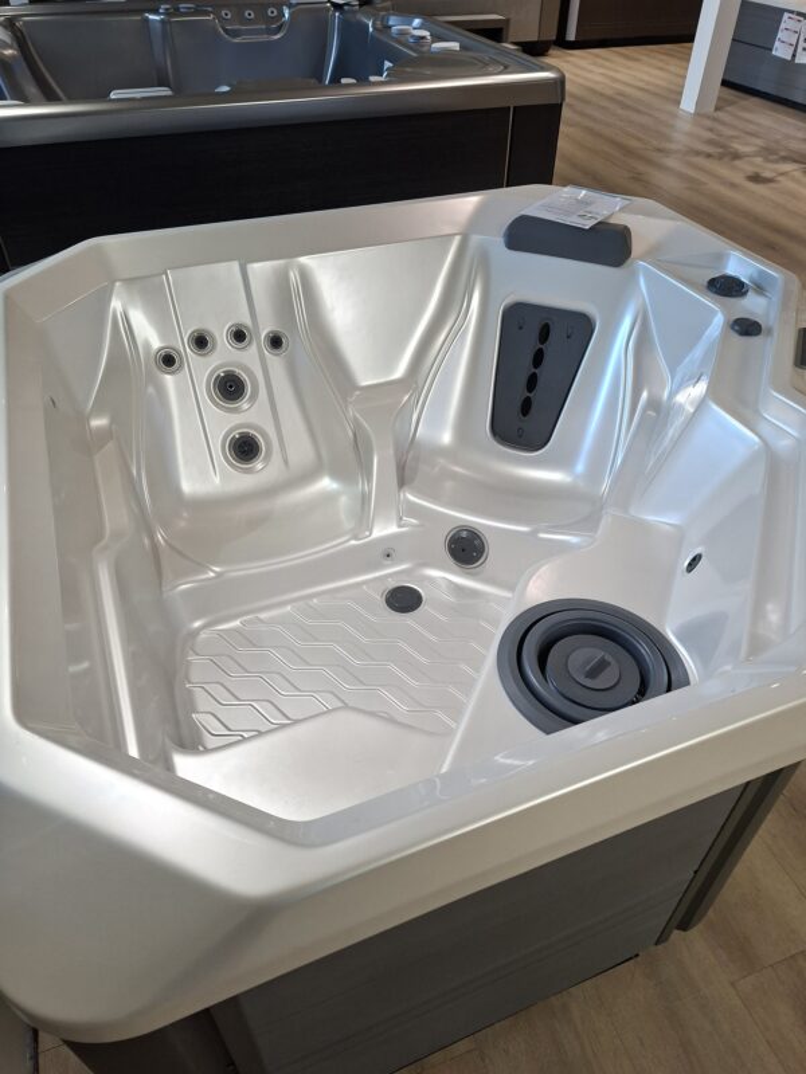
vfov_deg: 73.9
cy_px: 537
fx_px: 714
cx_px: 403
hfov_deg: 58.9
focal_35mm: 23
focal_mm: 5.54
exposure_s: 1/100
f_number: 1.8
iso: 200
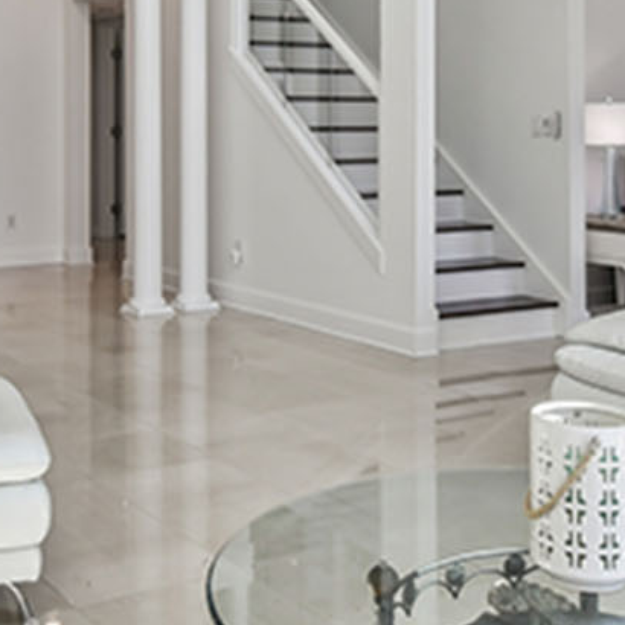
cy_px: 66
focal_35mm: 56
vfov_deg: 29.3
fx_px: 1144
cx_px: 265
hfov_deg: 30.5
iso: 100
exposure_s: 1/125
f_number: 7.1
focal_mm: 10
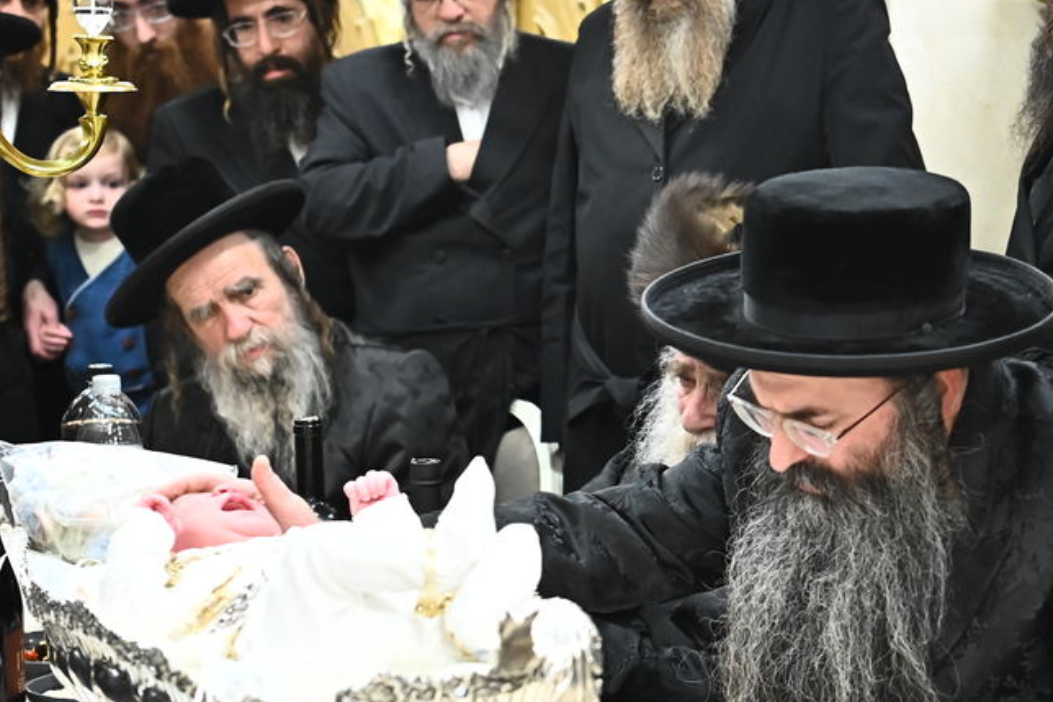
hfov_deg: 26.0
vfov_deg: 17.9
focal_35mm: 76
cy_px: 376
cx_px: 881
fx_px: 2222
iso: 3200
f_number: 3.2
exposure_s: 1/160
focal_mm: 35
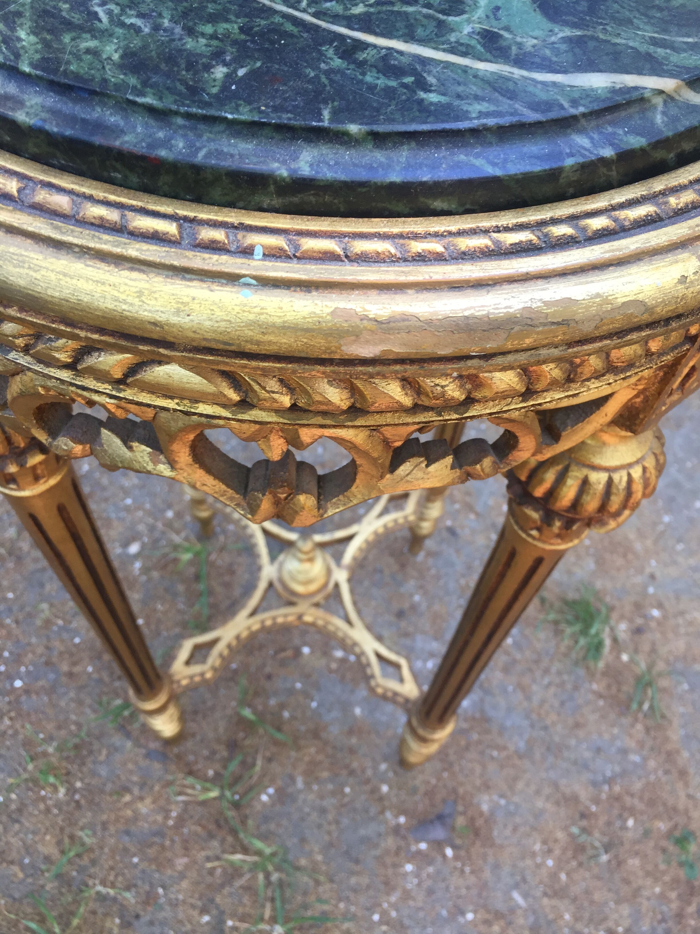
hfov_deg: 48.2
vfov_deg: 61.7
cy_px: 467
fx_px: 782
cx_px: 350
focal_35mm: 29
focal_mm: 4.15
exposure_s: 1/100
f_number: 2.2
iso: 50
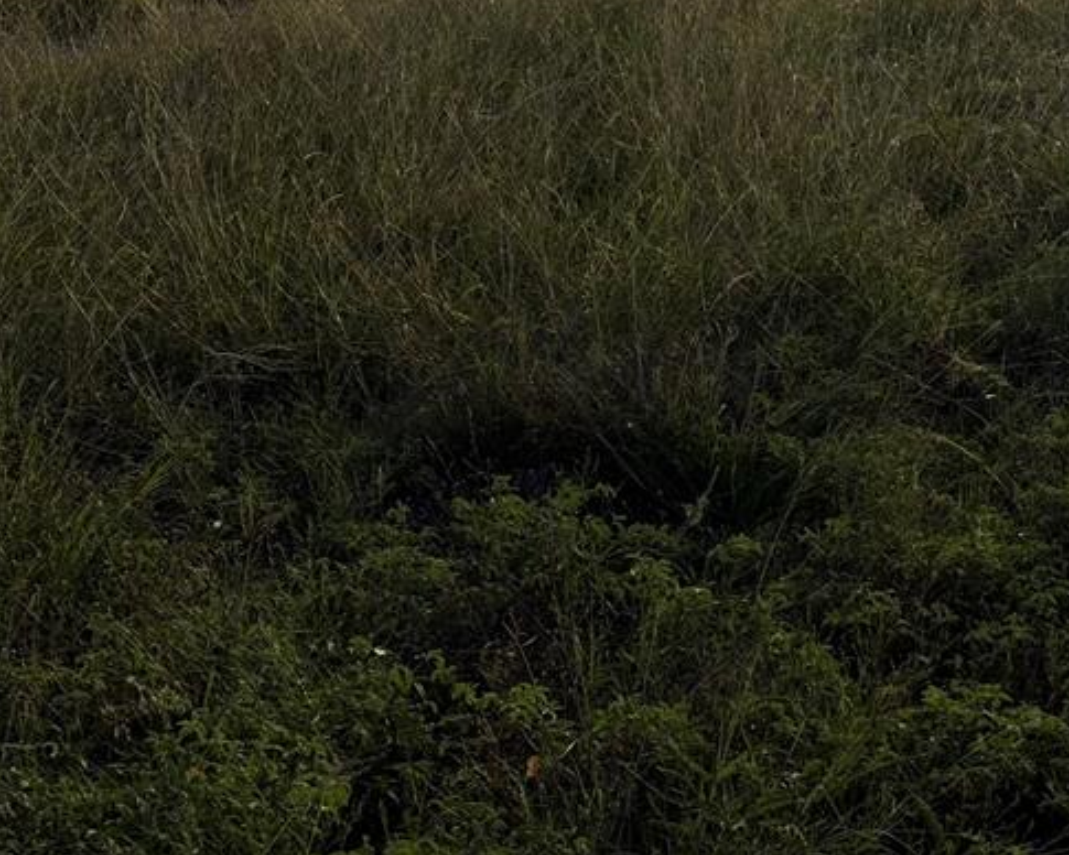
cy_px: 84
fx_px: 3132
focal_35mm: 99
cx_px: 1051
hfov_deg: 18.9
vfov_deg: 15.4
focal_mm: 6.76
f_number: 1.78
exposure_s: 1/3534
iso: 100
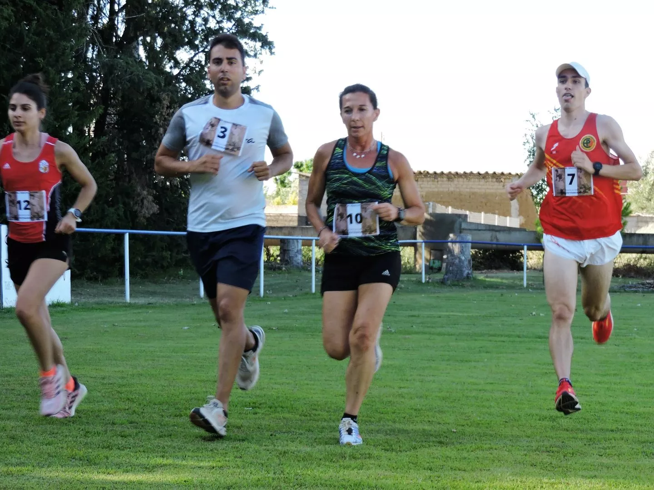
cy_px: 245
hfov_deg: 23.0
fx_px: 1605
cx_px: 327
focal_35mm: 85
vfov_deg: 17.3
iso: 100
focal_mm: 15.2
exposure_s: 1/160
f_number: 4
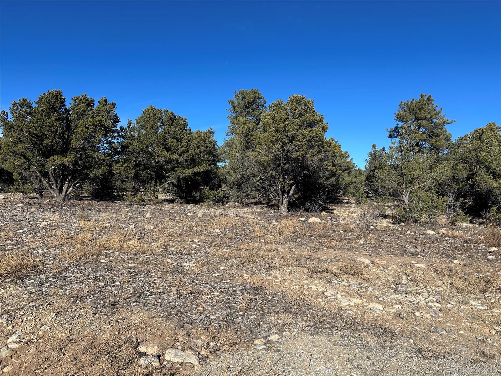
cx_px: 250
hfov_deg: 67.3
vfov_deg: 53.1
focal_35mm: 26
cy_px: 188
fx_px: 376
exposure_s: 1/3968
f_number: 1.5
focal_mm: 5.7
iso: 50
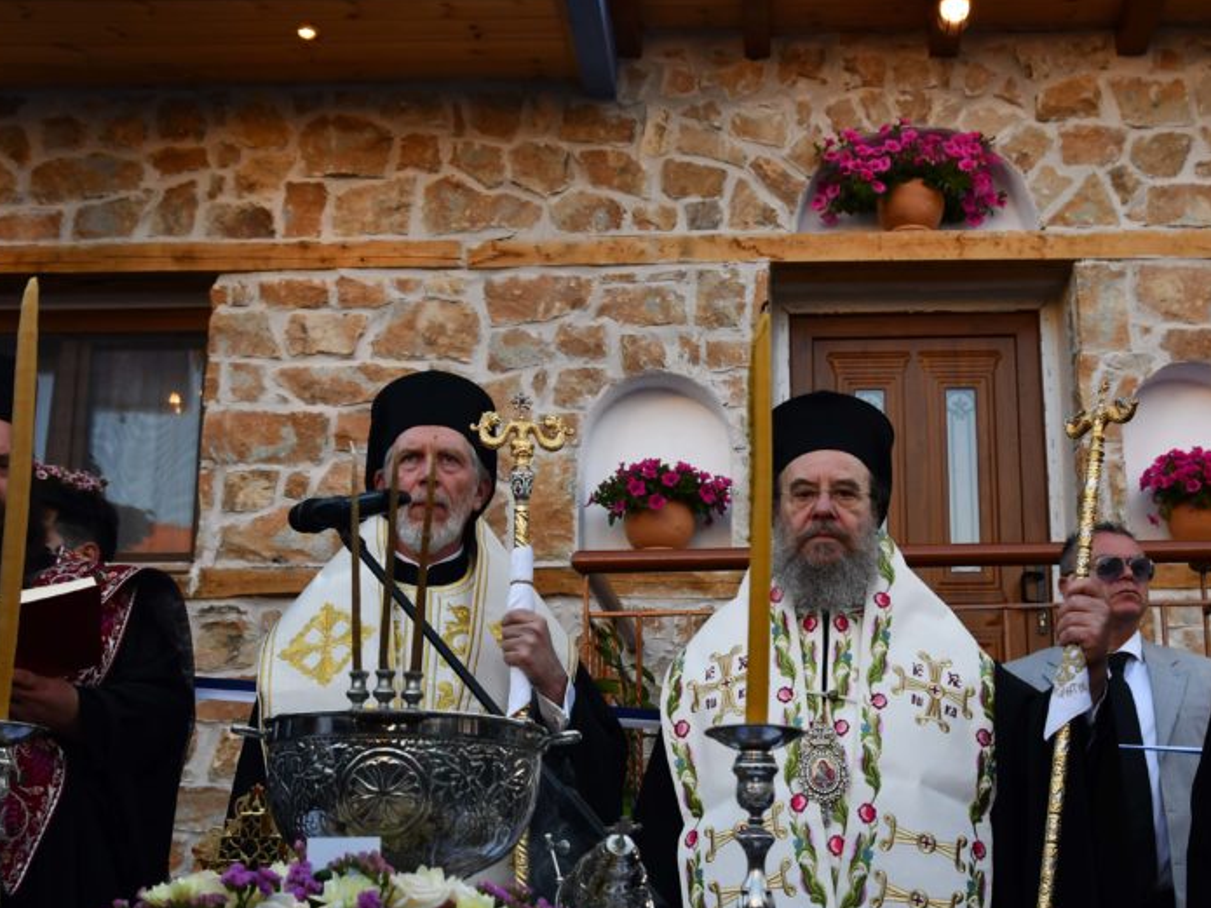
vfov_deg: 21.6
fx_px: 2378
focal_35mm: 68
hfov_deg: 28.5
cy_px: 574
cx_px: 700
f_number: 5.6
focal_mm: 32
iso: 320
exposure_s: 1/250
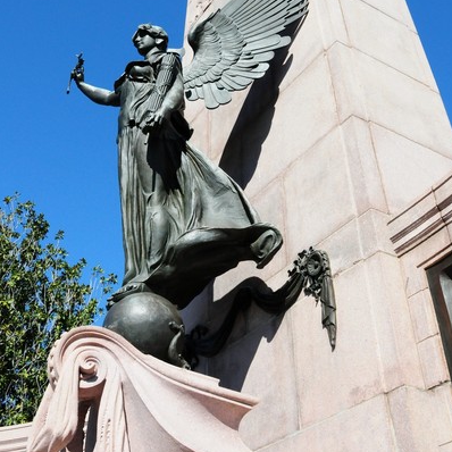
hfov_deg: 37.5
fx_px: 665
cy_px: 122
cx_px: 219
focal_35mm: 45
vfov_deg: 36.8
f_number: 13
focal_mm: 22
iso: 1000
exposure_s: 1/640
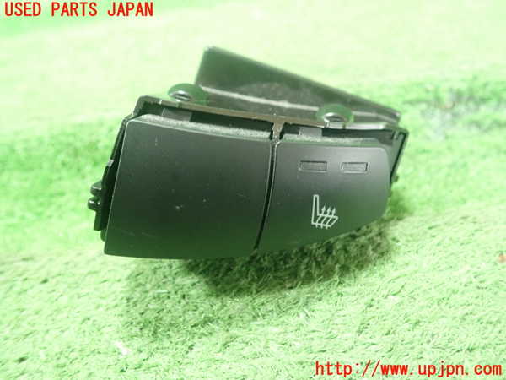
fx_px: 439
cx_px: 253
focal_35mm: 30
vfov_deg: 46.8
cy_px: 190
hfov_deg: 60.0
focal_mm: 5.5
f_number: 2.3
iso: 800
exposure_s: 1/60
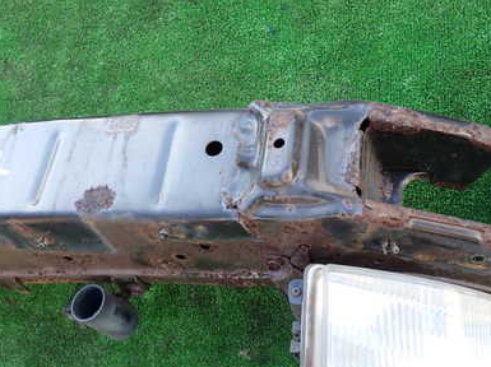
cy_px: 224
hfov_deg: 47.9
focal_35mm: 39
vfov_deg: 36.6
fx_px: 553
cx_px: 255
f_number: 2.8
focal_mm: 4.5
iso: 100
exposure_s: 1/60
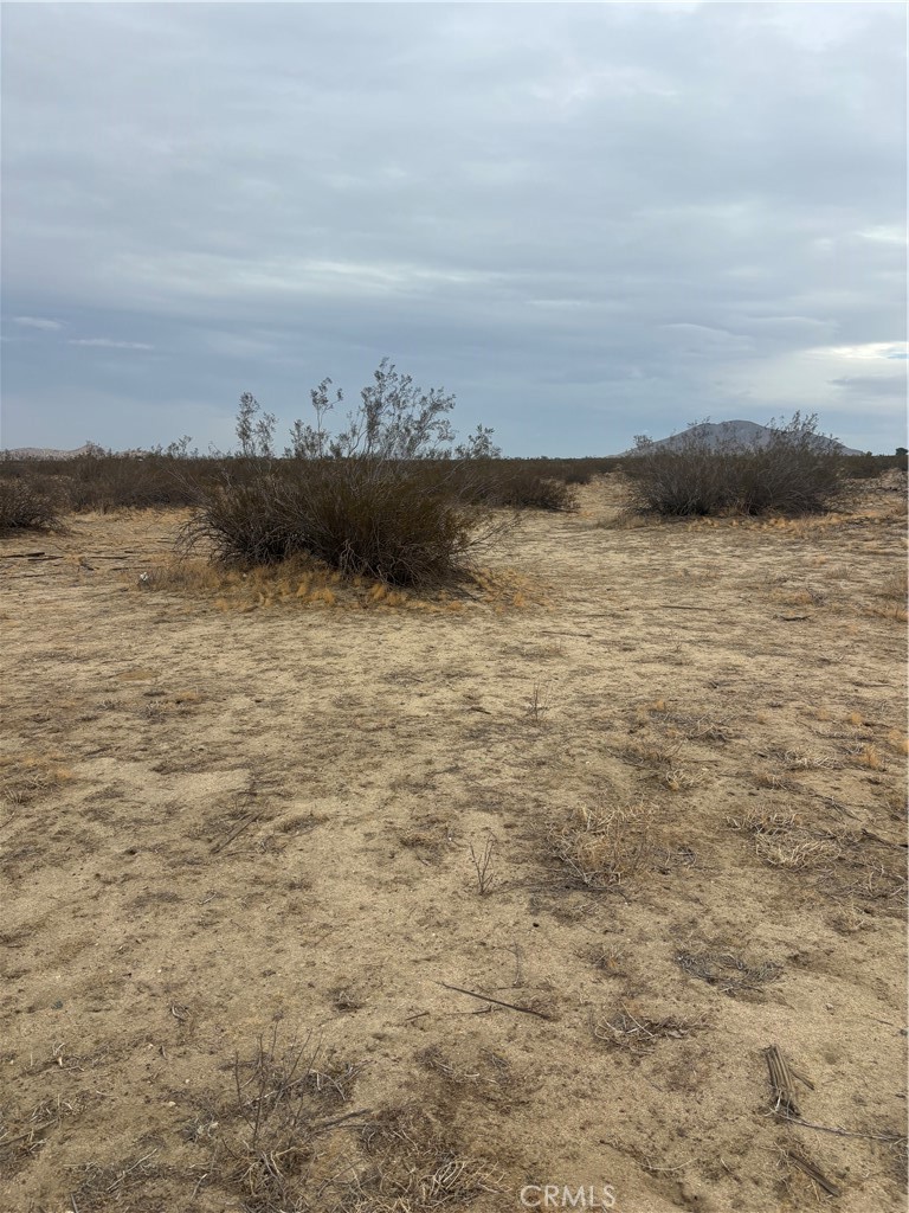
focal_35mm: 26
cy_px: 606
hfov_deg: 53.1
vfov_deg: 67.3
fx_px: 910
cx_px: 454
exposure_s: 1/4630
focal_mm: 5.96
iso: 50
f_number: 1.6
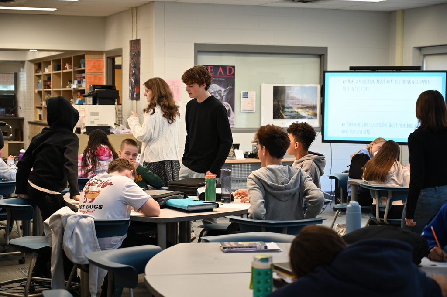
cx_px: 224
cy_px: 148
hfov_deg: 28.9
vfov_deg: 19.4
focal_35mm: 70
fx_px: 868
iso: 1400
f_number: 4
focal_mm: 70
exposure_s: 1/125
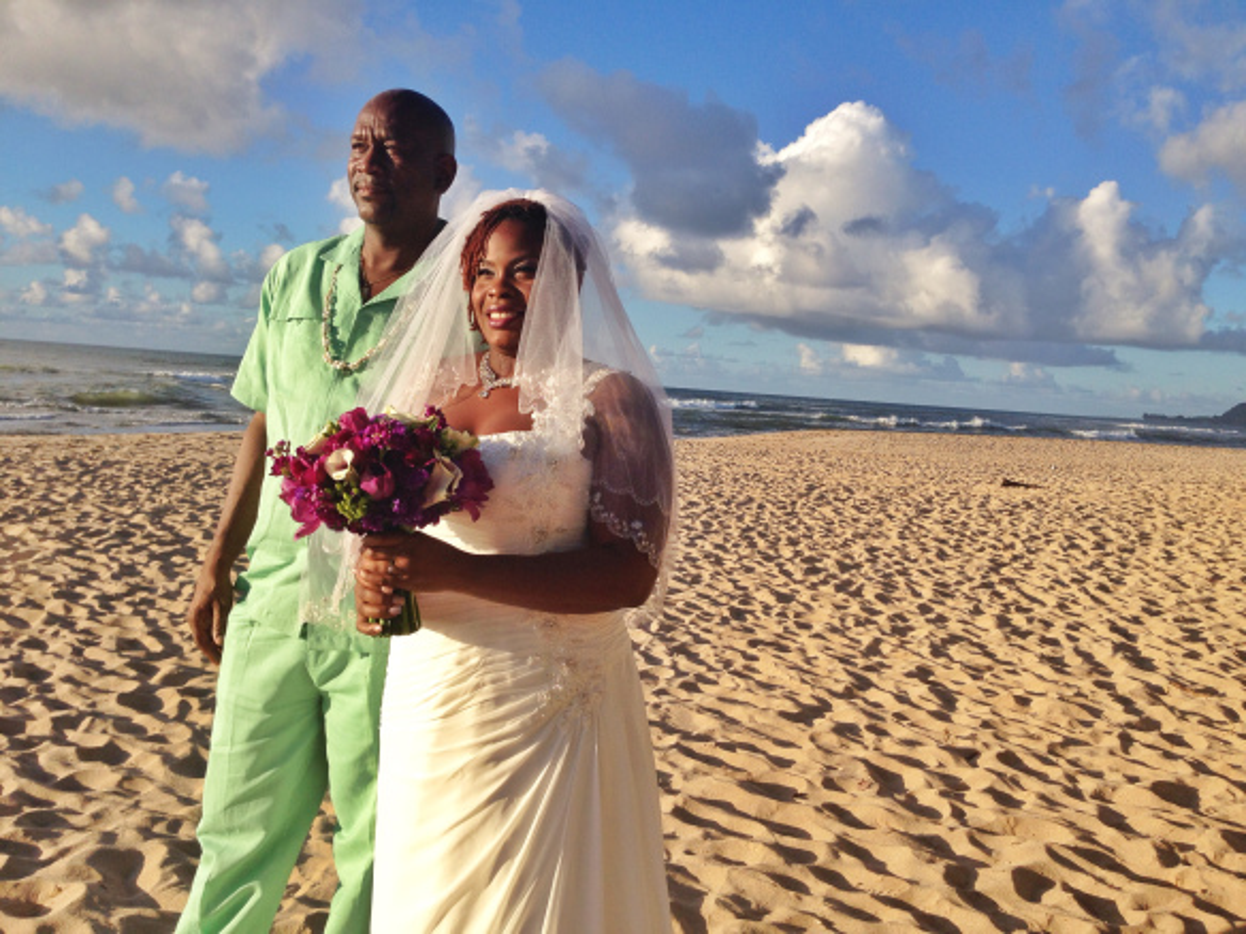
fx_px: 1188
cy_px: 467
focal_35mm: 33
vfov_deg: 42.9
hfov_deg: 55.4
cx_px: 623
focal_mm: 4.12
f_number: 2.4
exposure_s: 1/1466
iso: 50
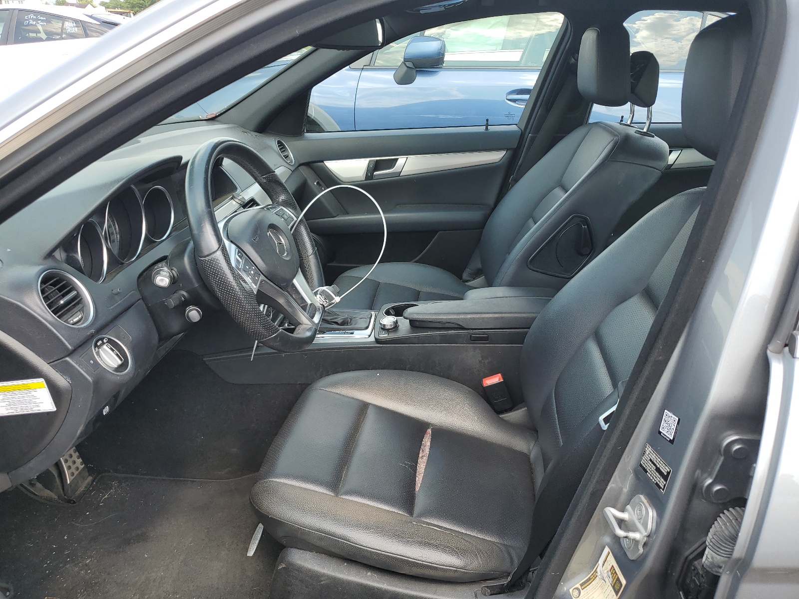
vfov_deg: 53.1
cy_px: 300
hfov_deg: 67.3
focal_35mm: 26
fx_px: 600
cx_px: 400
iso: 50
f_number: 1.5
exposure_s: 1/385
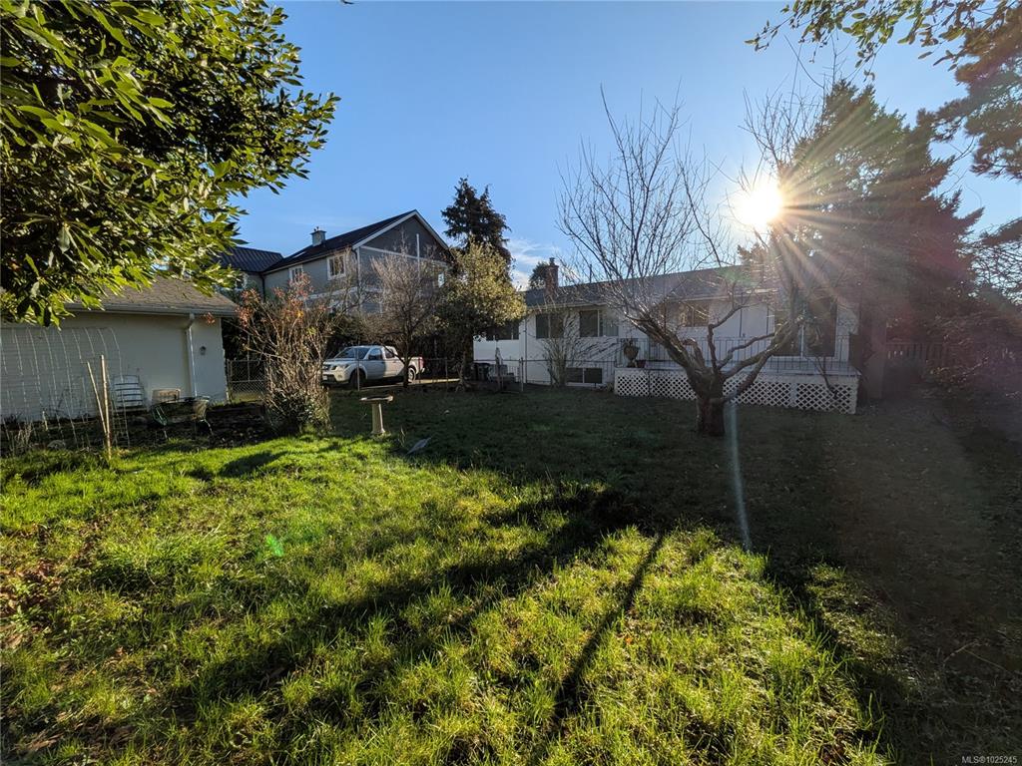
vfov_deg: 85.7
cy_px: 383
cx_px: 511
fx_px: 413
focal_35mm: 14
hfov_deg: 102.1
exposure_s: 1/3012
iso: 53
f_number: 2.2
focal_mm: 1.85
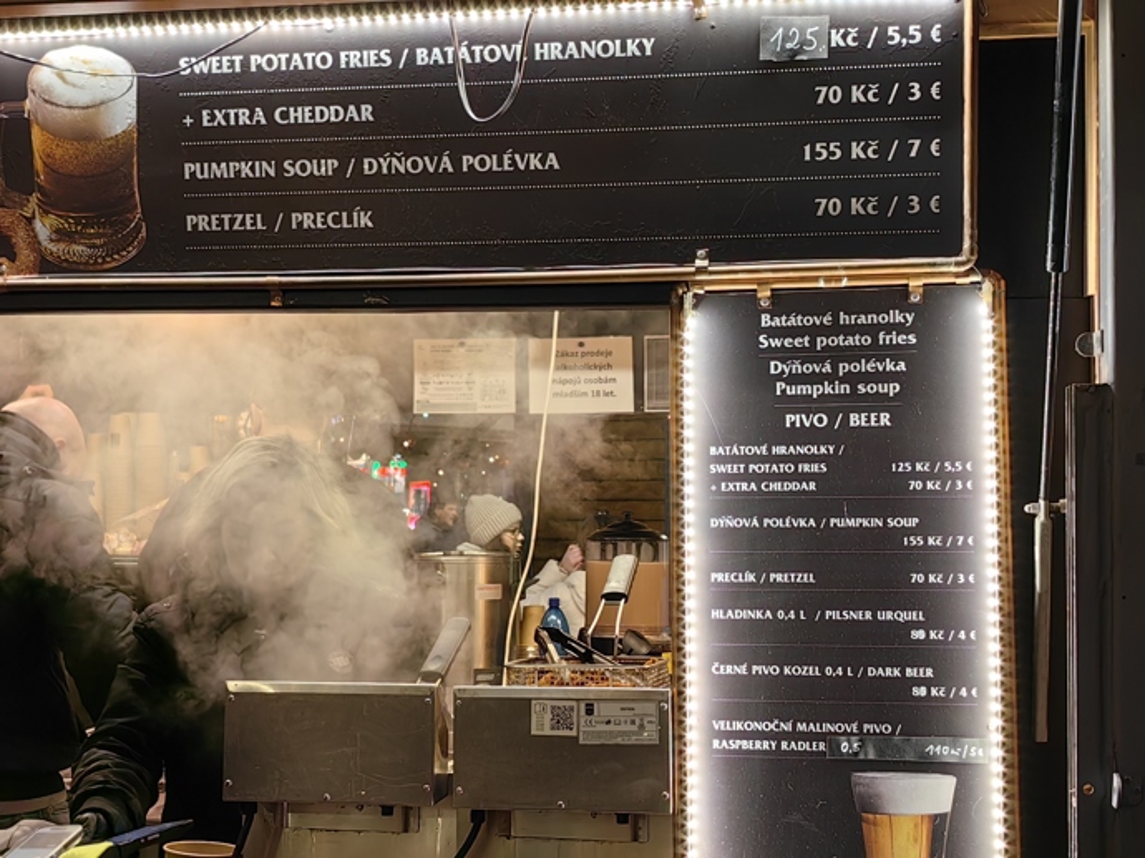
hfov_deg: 37.5
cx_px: 572
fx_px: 1686
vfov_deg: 28.5
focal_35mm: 51
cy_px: 429
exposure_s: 1/100
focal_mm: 5.75
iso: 64
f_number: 2
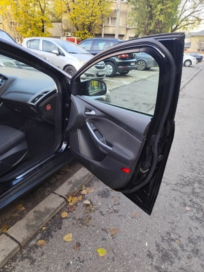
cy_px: 136
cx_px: 102
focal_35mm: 23
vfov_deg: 73.9
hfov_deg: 58.9
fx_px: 181
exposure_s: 1/134
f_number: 1.65
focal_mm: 6.19
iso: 50
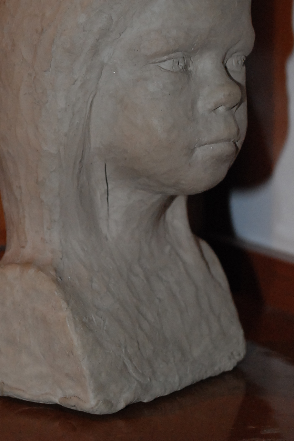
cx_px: 115
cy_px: 156
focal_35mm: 96
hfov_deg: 14.3
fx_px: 1173
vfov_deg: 21.2
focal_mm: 45
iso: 1250
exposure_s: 1/60
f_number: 5.3
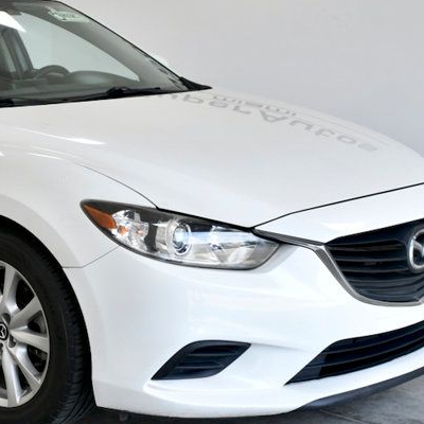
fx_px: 1206
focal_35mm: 87
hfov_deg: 19.5
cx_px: 15
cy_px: 173
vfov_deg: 19.9
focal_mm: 40
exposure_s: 1/800
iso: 800
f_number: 4.5
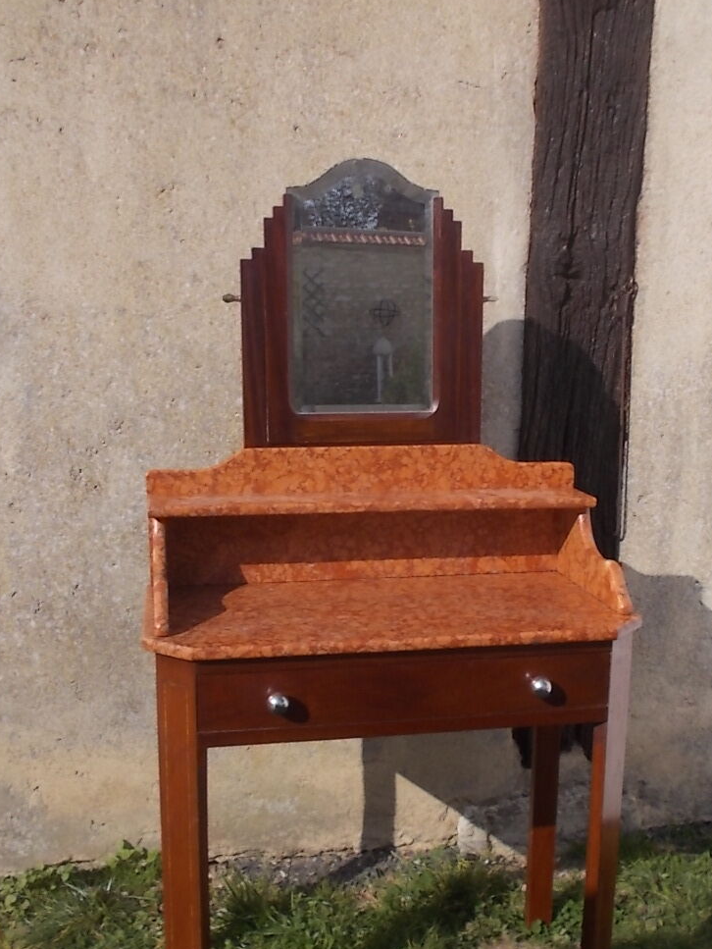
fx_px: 1178
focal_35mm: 43
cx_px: 389
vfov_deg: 43.5
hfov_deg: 33.6
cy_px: 585
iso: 80
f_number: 8
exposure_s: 1/200
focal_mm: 4.6
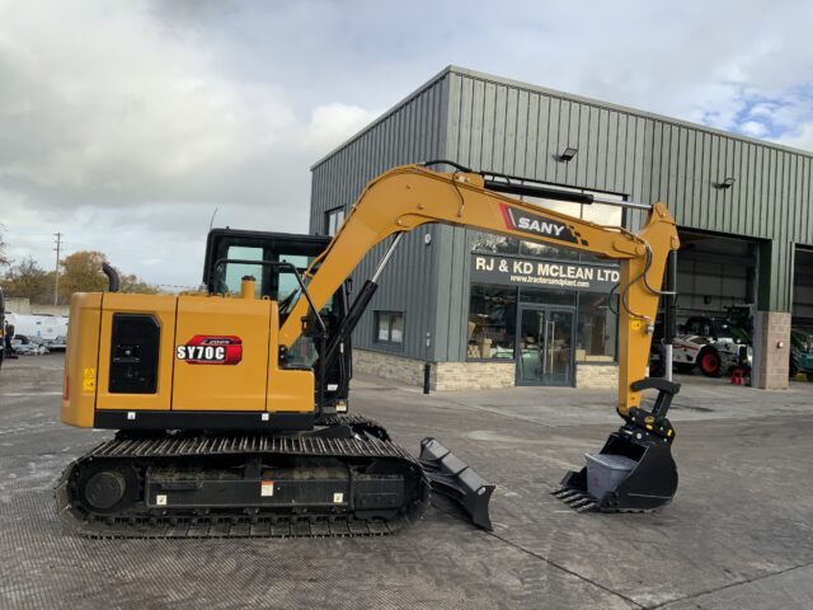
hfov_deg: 61.7
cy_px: 305
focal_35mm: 29
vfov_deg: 48.2
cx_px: 406
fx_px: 681
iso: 16
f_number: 1.8
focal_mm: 3
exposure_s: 1/1342
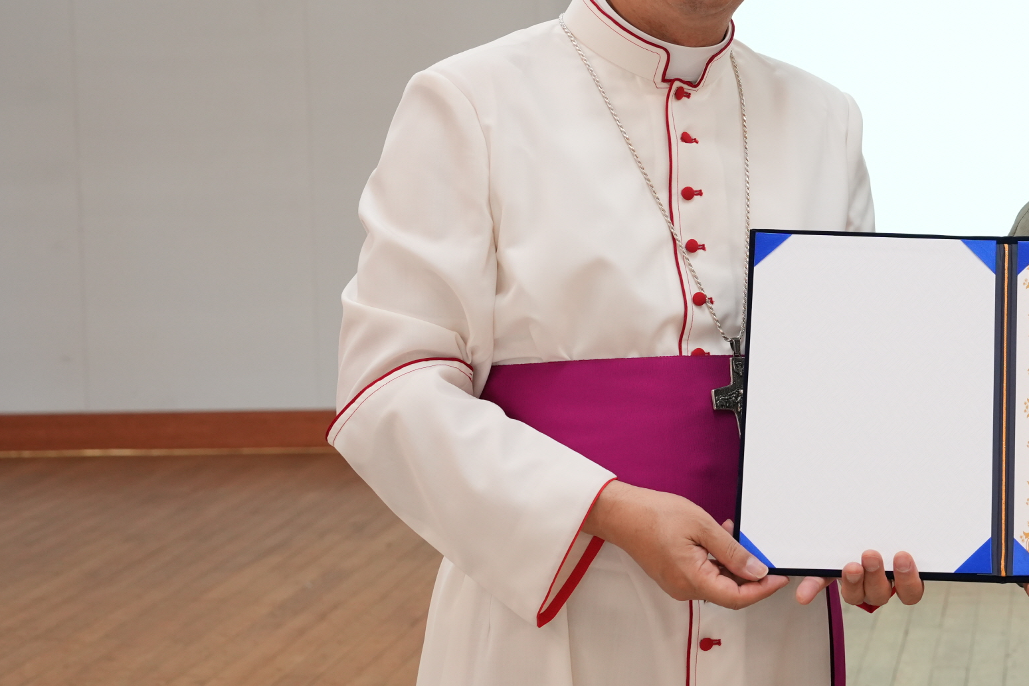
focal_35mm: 91
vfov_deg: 15.0
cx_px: 936
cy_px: 215
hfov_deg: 21.8
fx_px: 2601
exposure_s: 1/125
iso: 1250
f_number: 4.5
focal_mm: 47
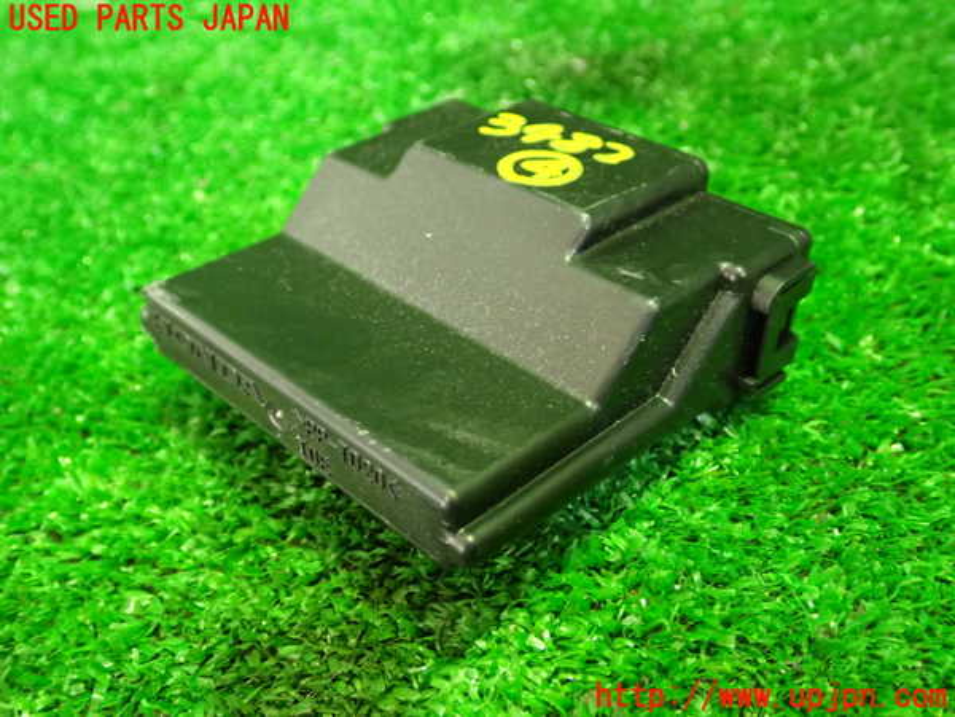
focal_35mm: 36
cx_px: 478
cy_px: 358
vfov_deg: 39.7
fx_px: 993
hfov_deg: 51.4
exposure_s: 1/25
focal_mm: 6.37
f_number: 2.5
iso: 1250
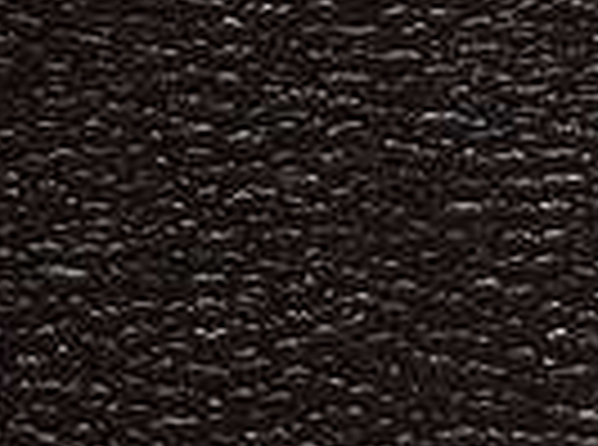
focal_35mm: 263
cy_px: -304
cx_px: -760
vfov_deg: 5.5
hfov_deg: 7.2
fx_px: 4531
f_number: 2.4
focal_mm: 4.28
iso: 64
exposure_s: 1/120
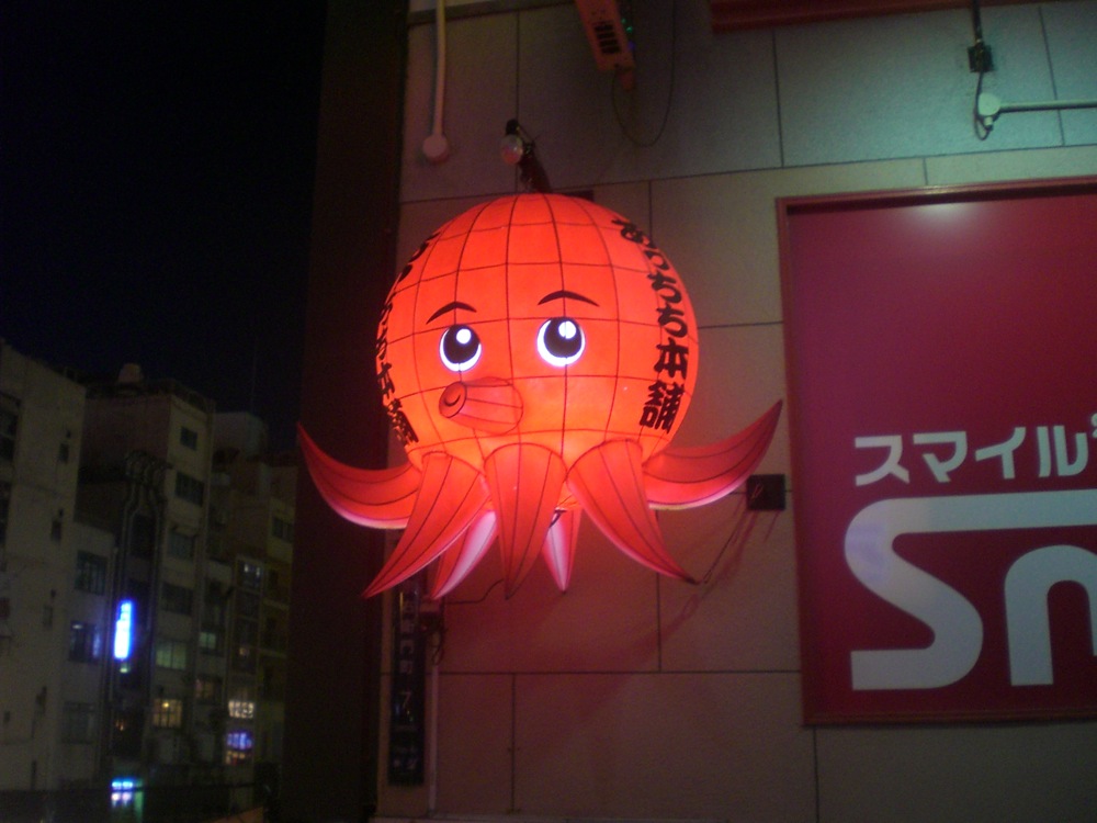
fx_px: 1204
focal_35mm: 38
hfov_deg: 49.0
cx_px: 548
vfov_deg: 37.7
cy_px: 412
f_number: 3.1
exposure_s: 1/25
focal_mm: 6.3
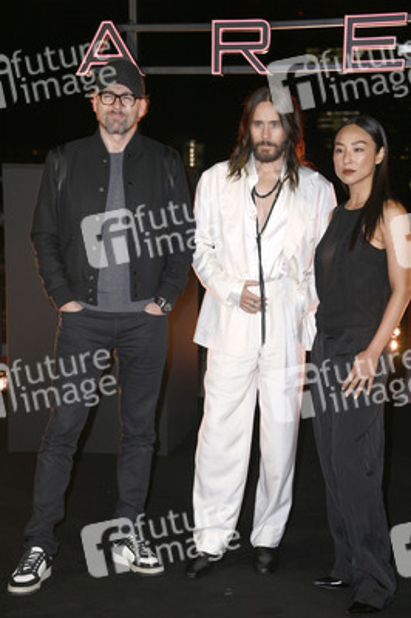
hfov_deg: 16.6
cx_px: 206
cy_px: 309
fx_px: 1407
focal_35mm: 82
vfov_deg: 24.8
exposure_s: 1/125
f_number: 5.6
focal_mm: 82
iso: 640
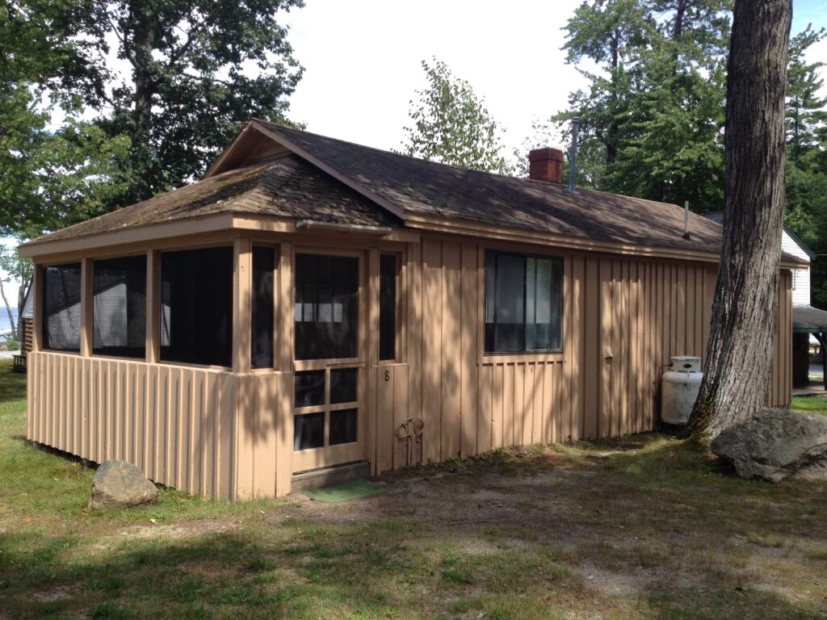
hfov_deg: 52.6
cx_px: 414
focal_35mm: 35
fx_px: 836
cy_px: 310
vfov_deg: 40.7
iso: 64
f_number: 2.4
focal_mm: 4.28
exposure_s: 1/511
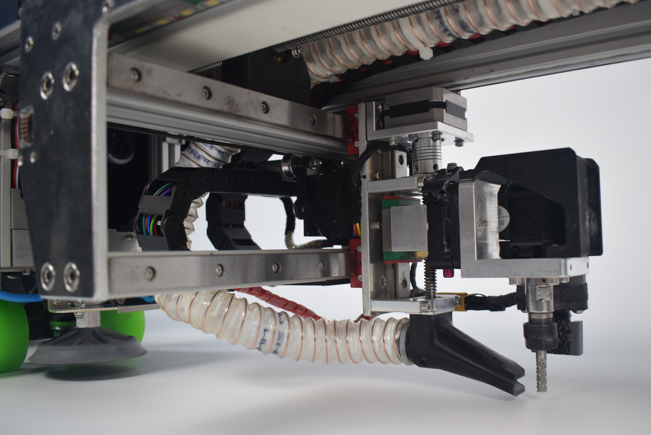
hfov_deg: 57.0
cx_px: 371
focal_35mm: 33
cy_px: 238
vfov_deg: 40.0
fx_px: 597
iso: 500
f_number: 4
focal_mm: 18
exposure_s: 1/80
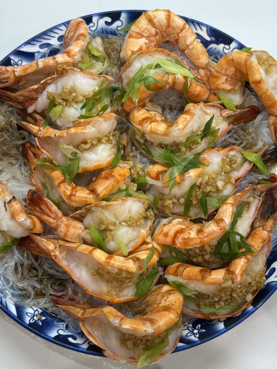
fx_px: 512
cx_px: 138
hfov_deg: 30.3
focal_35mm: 48
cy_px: 184
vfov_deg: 39.7
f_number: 1.78
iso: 64
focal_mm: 6.76
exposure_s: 1/60
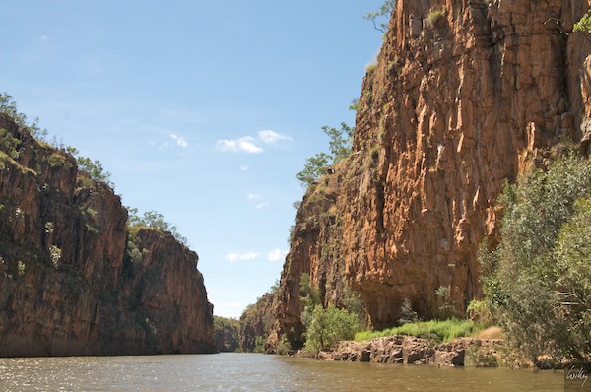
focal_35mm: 45
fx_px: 738
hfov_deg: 43.7
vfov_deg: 29.8
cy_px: 196
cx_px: 296
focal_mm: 30
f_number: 10
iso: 320
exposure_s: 1/400
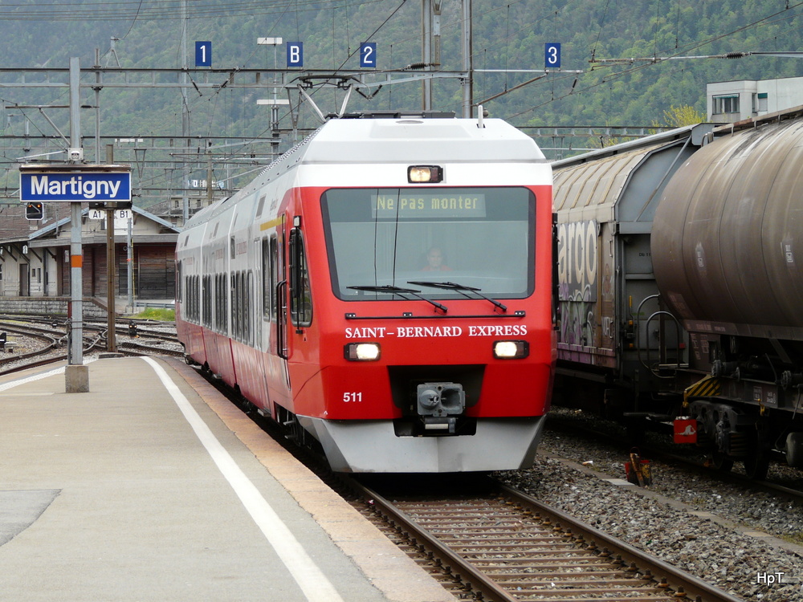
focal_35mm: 129
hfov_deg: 15.3
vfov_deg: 11.5
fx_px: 2992
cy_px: 301
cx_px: 402
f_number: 4
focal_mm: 21.1
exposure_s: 1/250
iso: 100
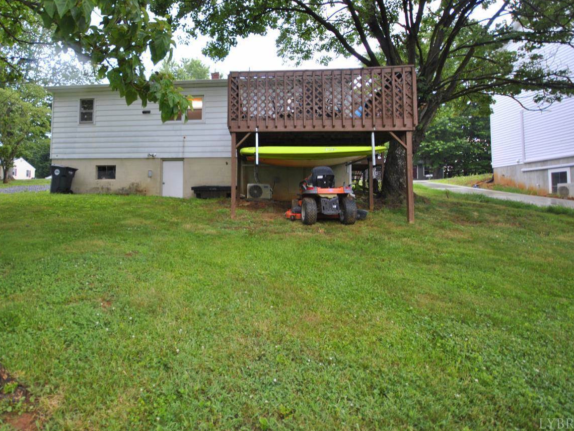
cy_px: 181
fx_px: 315
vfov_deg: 68.3
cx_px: 204
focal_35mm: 19
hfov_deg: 82.5
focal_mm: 10
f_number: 4
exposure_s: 1/60
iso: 200
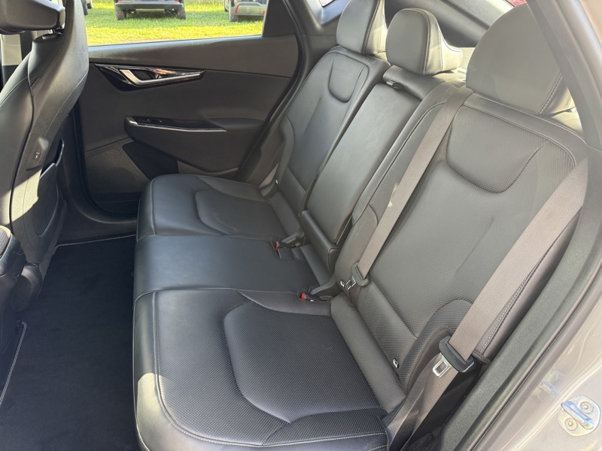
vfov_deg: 56.8
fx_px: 417
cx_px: 301
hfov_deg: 71.6
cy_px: 226
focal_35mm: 24
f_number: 1.78
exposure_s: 1/121
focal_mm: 6.76
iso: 160
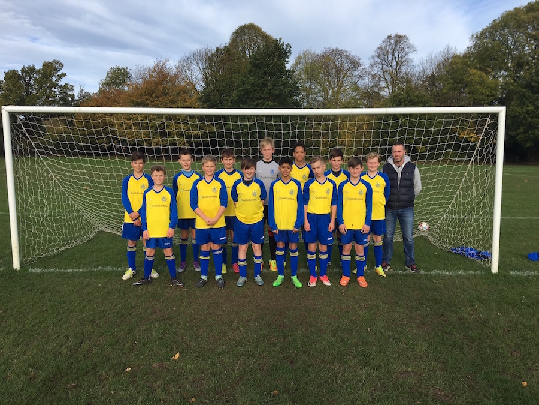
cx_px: 270
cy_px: 202
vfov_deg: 48.2
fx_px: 452
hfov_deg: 61.7
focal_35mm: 29
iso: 25
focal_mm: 4.15
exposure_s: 1/884
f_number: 2.2
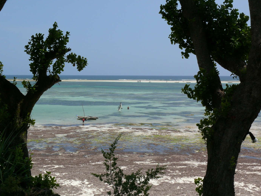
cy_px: 99
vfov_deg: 23.6
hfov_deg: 31.2
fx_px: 467
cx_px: 130
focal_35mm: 62
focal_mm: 11.8
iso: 100
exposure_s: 1/400
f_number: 8
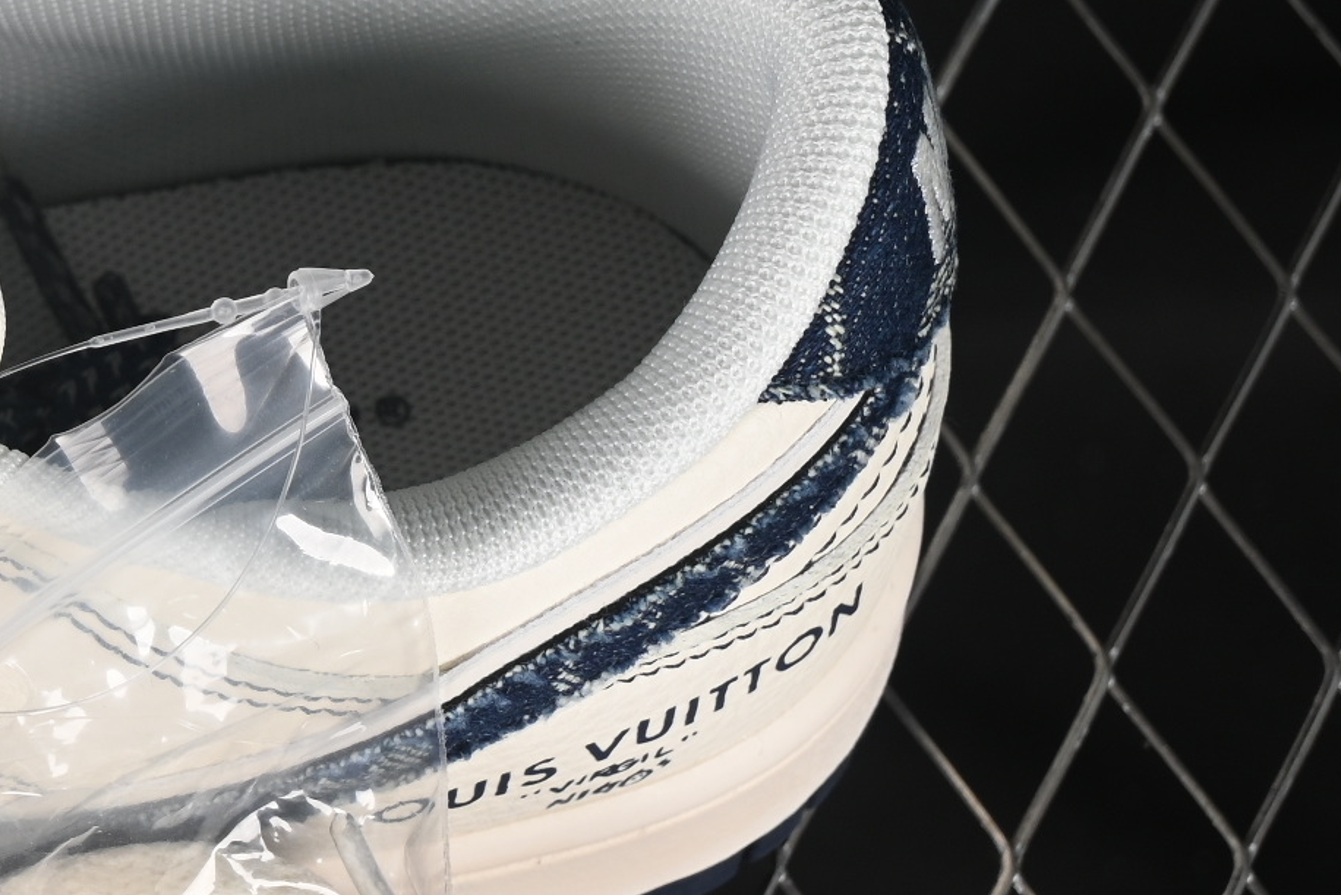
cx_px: -678
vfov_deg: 6.0
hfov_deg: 8.8
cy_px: 63
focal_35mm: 228
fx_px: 8494
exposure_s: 1/80
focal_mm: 50
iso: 160
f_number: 7.1
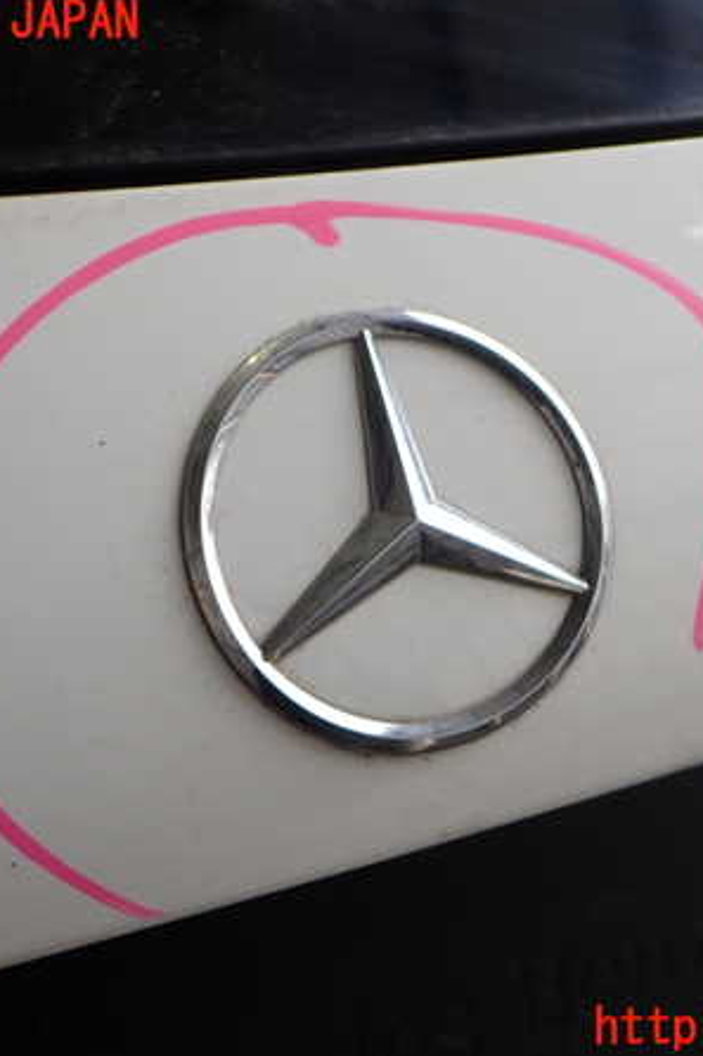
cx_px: 419
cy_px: 526
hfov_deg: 31.8
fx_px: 1231
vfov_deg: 46.4
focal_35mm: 42
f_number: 2.3
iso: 125
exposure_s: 1/125
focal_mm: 5.4
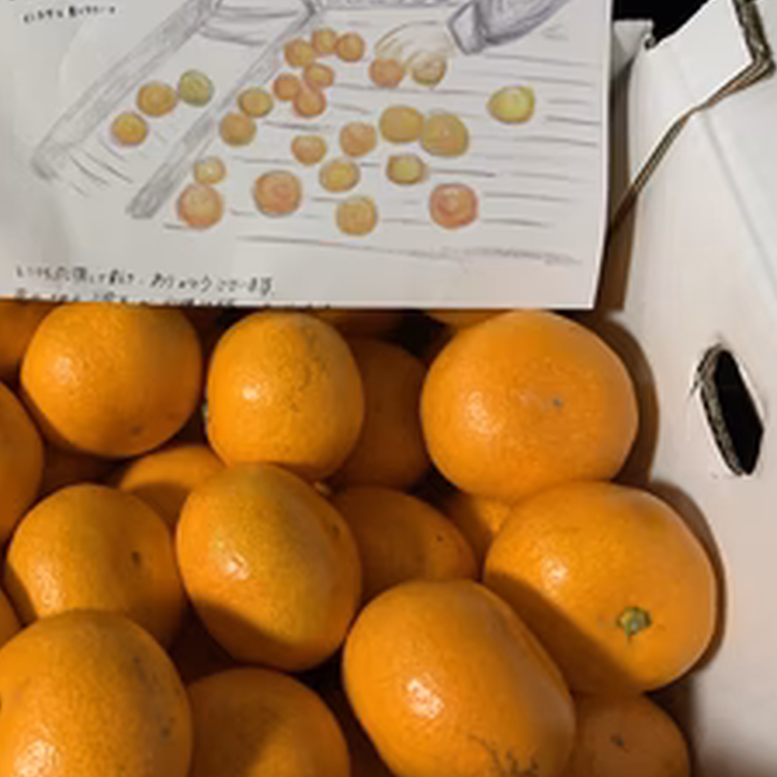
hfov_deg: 38.5
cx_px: 97
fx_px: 1041
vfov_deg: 40.8
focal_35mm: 41
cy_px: 323
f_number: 1.8
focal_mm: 4.25
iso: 400
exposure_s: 1/50
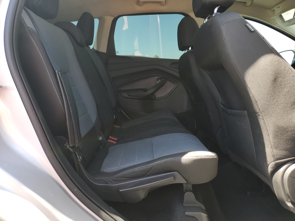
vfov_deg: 53.1
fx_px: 222
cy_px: 110
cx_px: 148
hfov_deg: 67.3
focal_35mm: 26
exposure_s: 1/164
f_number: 1.5
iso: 50
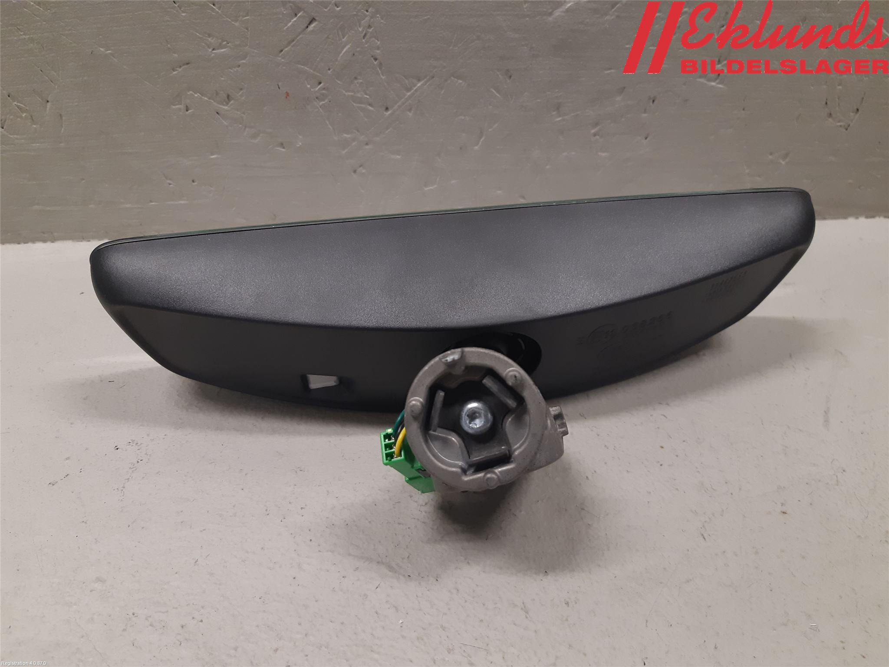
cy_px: 334
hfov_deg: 67.3
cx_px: 444
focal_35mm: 26
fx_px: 668
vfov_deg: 53.1
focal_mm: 3.93
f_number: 1.7
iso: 125
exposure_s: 1/50
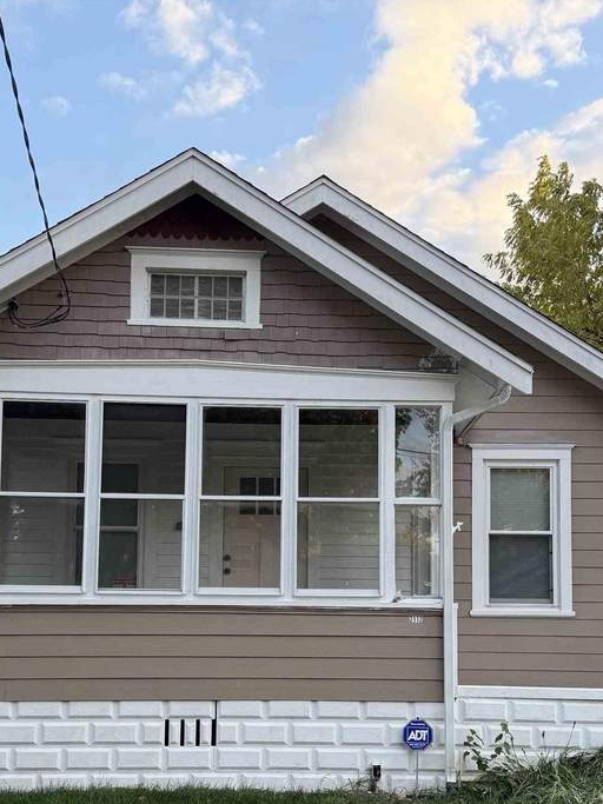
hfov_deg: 32.2
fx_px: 1046
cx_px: 312
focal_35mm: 45
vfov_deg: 41.3
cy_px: 562
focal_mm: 6.76
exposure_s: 1/484
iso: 100
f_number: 1.78
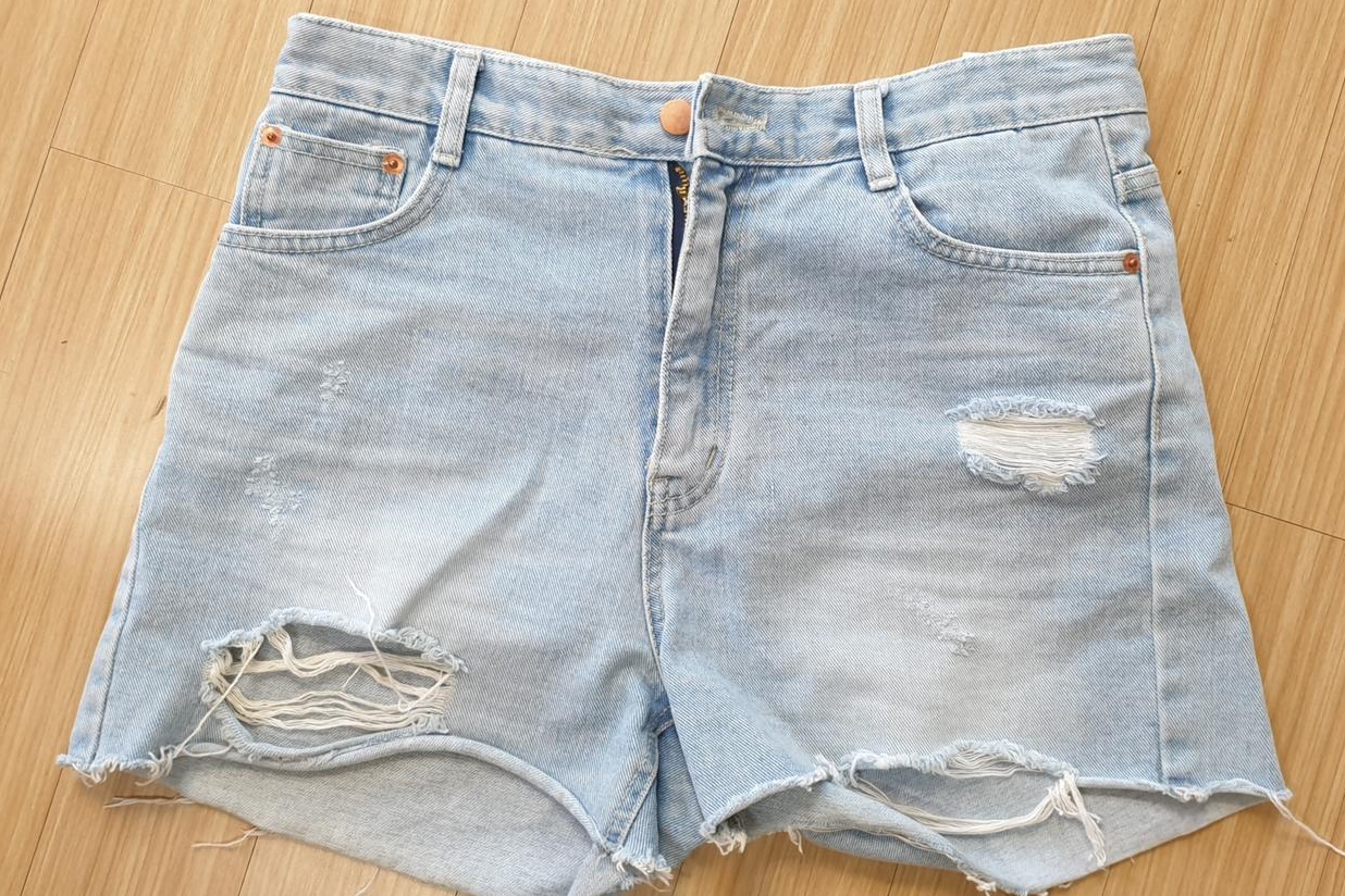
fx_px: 1046
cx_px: 678
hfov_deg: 65.5
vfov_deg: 46.3
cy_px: 397
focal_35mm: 28
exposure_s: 1/60
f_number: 1.5
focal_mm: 4.3
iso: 80
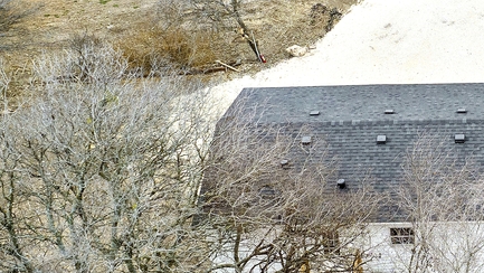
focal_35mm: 87
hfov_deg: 23.1
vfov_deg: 13.9
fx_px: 1117
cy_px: 56
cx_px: 520
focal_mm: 12.29
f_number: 2.8
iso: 200
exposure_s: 1/1000
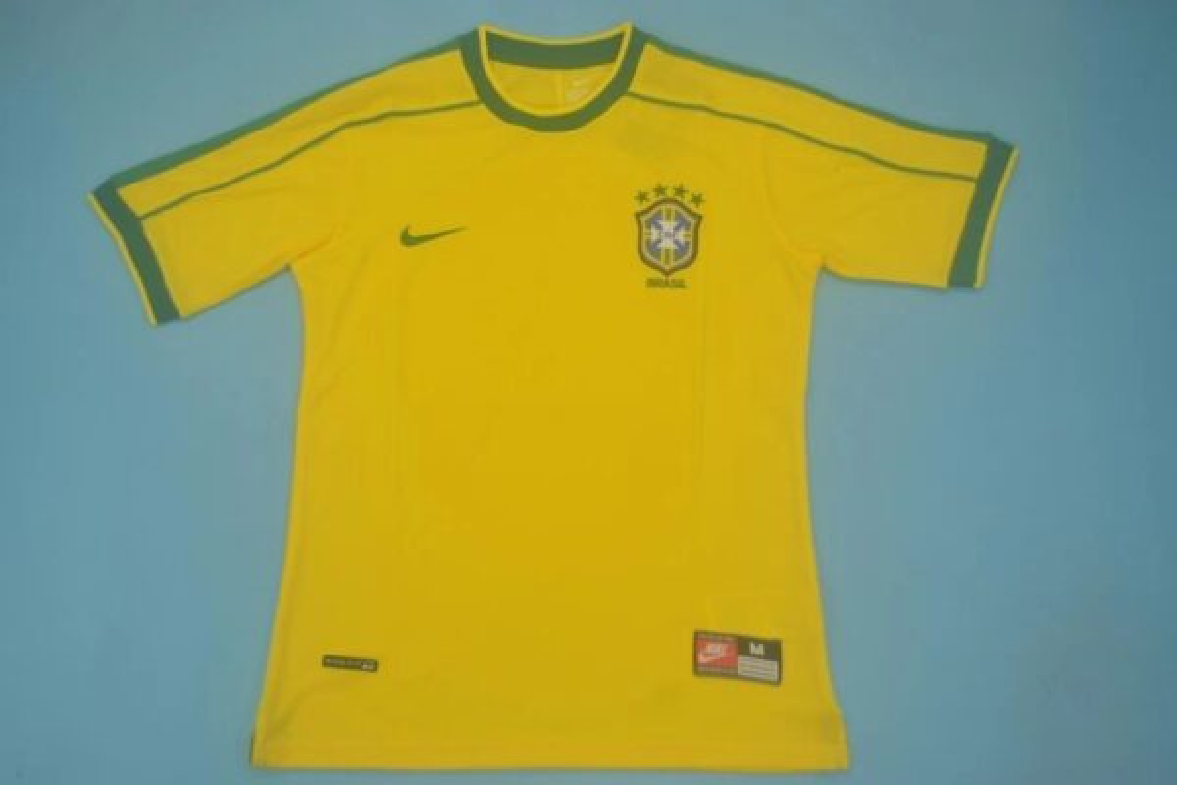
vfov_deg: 34.2
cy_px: 392
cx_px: 588
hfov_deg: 49.6
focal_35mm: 39
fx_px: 1275
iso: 200
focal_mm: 26
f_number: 4.2
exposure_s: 1/160
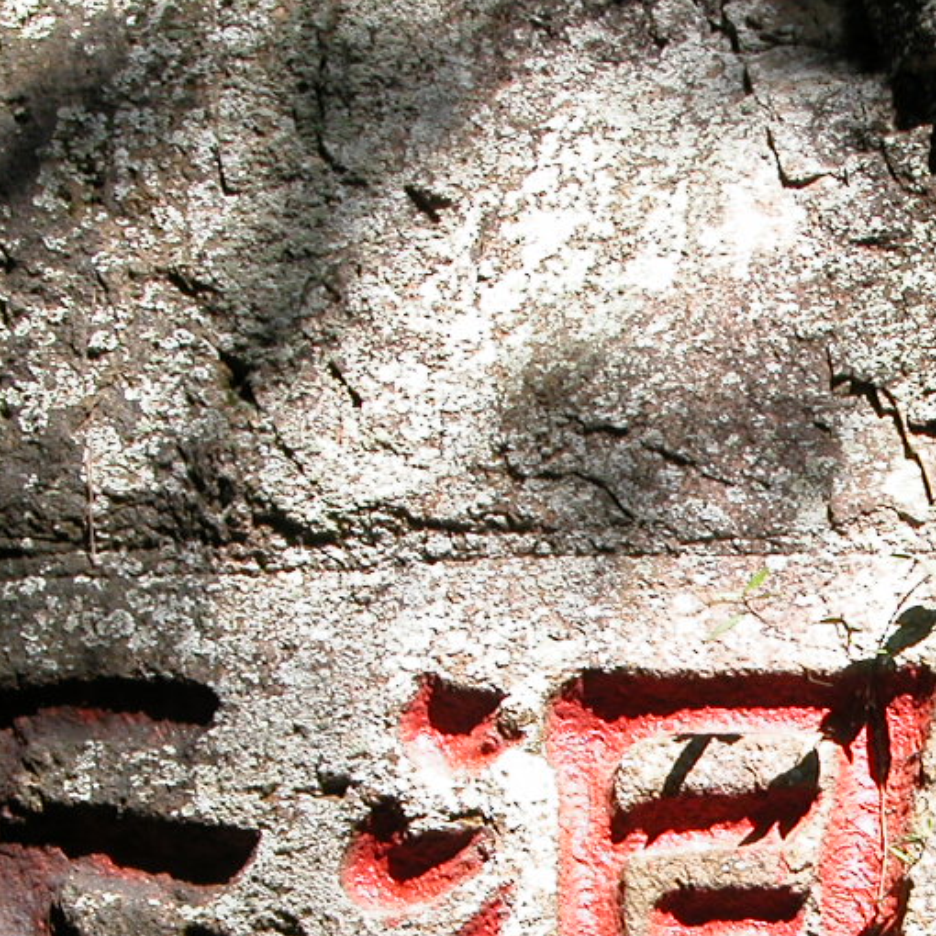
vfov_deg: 8.9
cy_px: 1052
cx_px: 951
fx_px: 5935
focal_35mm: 194
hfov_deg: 9.0
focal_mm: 17.8
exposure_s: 1/113
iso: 100
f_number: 4.7
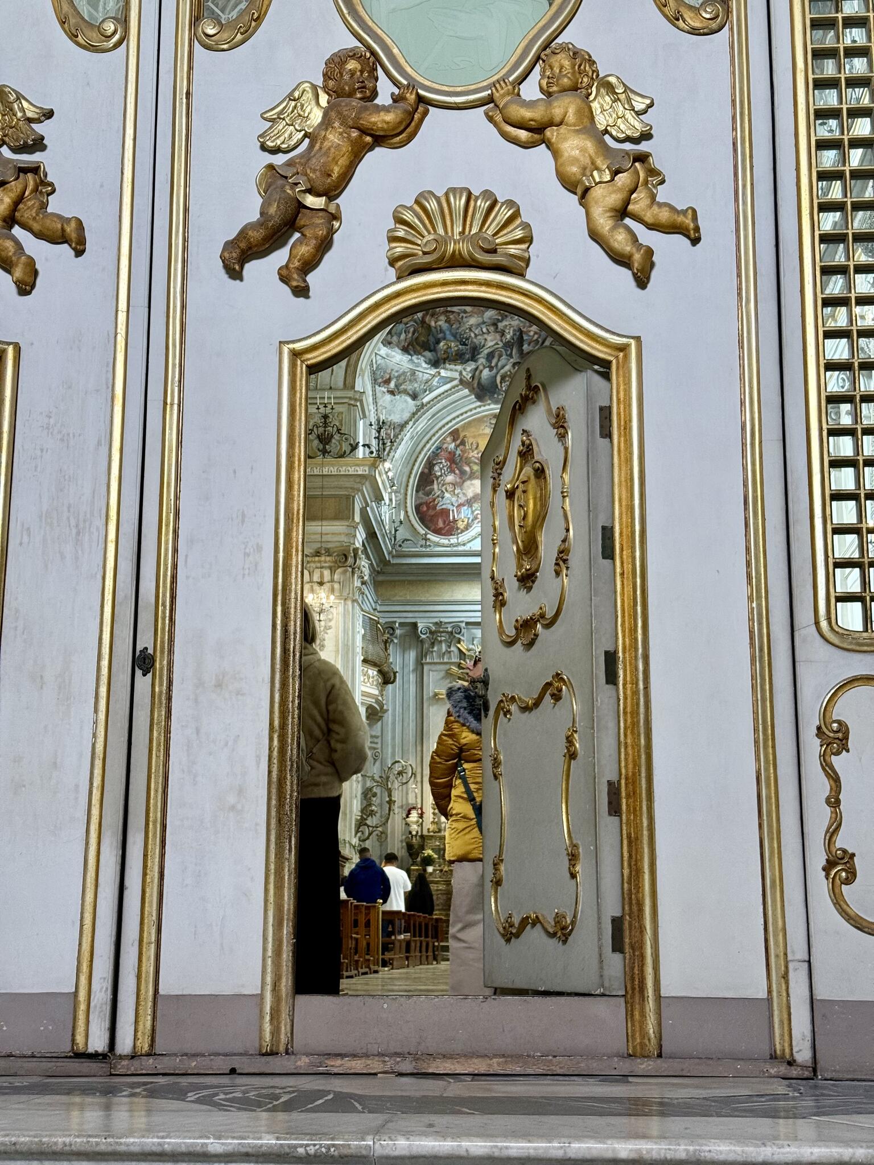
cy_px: 582
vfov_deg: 39.7
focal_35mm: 48
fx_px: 1616
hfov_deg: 30.3
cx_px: 437
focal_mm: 6.76
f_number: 1.78
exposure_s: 1/50
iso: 200
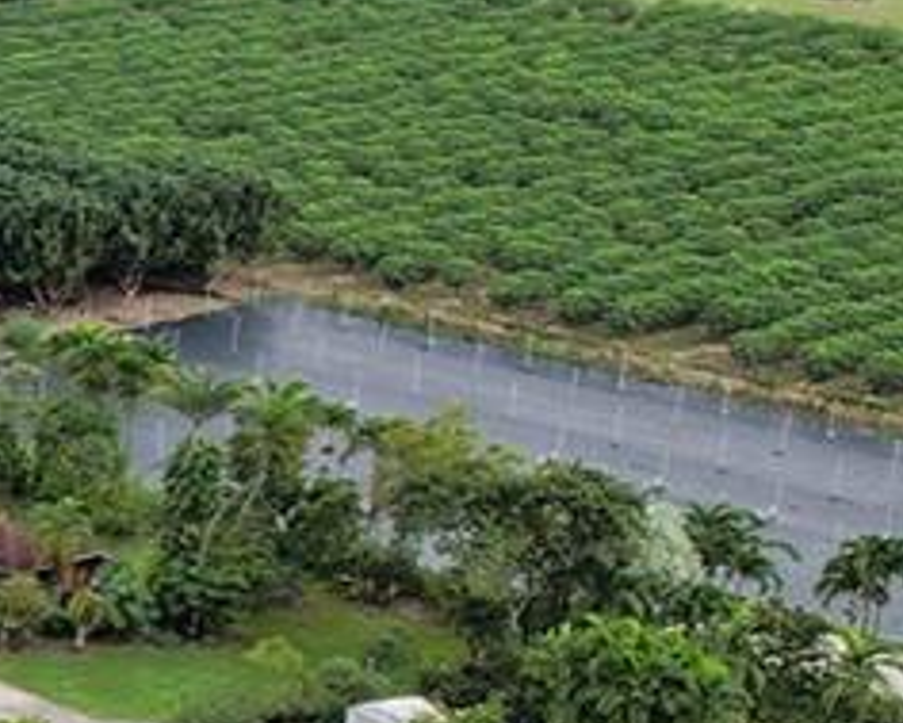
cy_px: 585
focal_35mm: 140
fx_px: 3743
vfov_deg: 11.0
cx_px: -1412
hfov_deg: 11.1
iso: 100
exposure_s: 1/1000
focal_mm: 8.38
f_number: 2.8
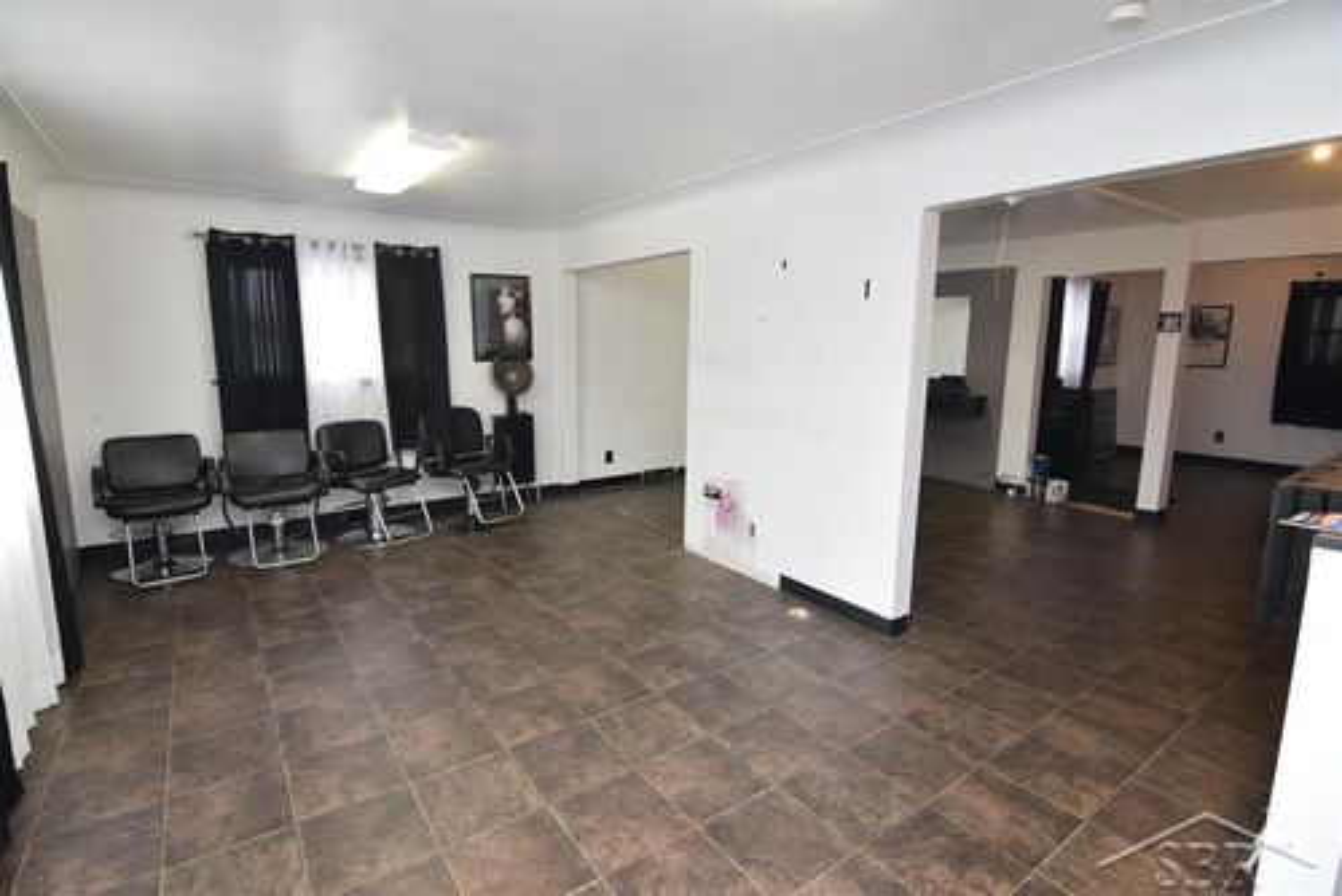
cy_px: 448
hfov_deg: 94.9
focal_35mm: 16
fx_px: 615
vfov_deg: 72.1
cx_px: 671
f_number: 5
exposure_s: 1/100
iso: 800
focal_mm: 11
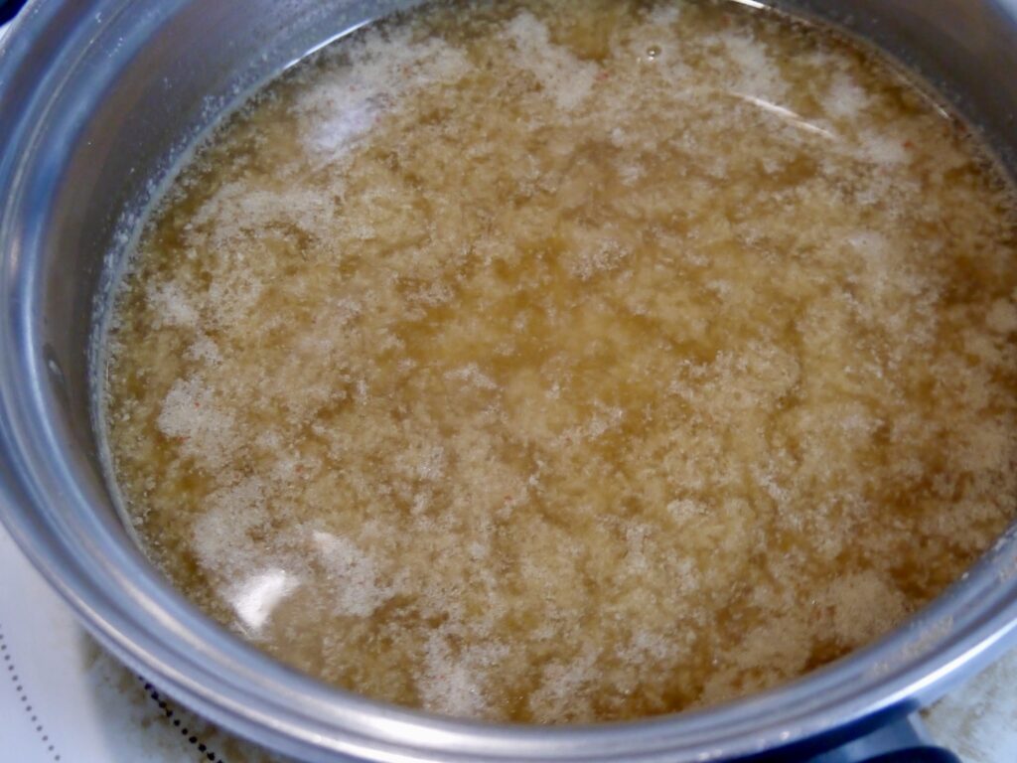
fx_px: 1586
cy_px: 382
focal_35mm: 54
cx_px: 508
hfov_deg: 35.5
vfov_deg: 27.0
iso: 640
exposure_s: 1/60
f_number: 3.5
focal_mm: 14
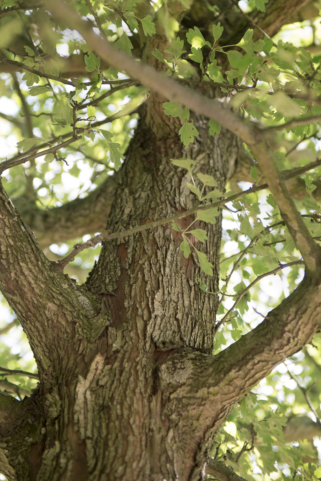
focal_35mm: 75
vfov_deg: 26.9
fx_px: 1002
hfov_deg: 18.2
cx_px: 159
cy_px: 170
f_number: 2.8
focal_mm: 48
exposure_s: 1/200
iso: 200
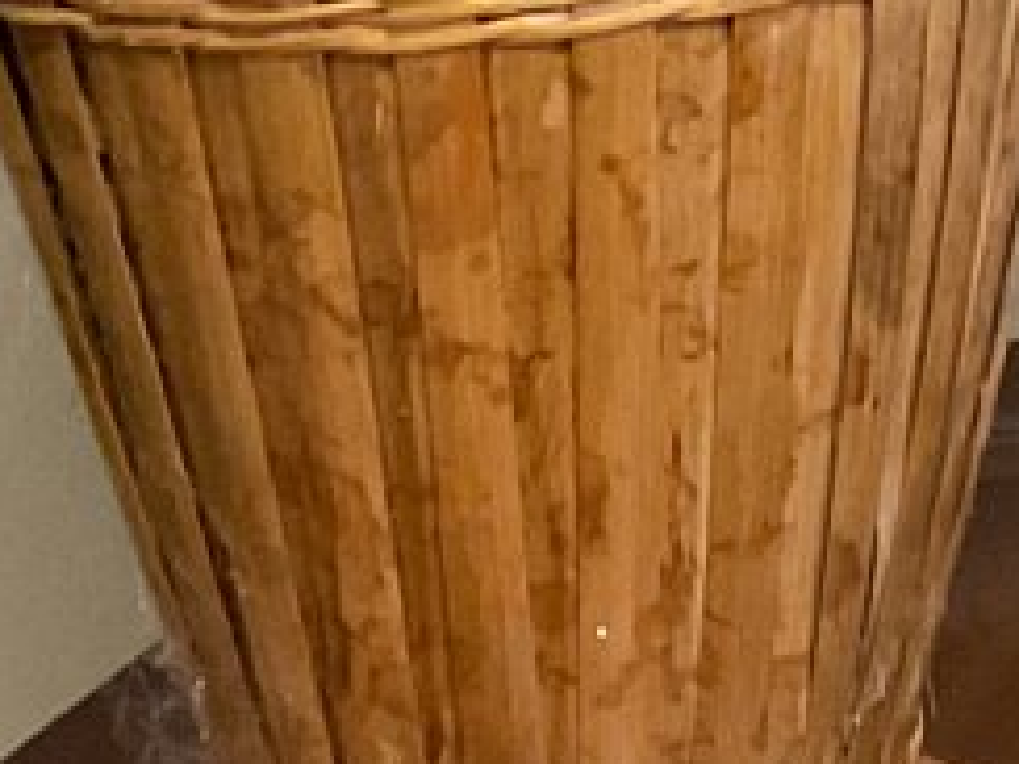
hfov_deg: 10.6
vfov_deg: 8.0
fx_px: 5299
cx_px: 1551
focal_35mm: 180
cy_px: -516
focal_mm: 3
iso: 200
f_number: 1.8
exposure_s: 1/40
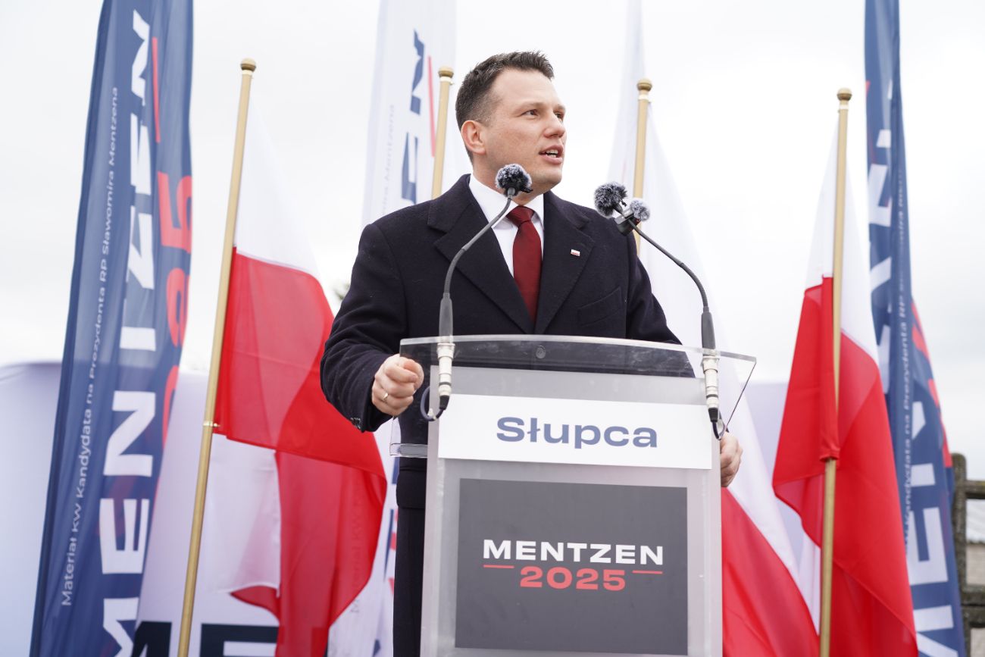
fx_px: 1669
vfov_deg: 22.3
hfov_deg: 32.9
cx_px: 492
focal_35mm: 61
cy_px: 328
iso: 100
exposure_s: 1/100
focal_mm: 61
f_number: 4
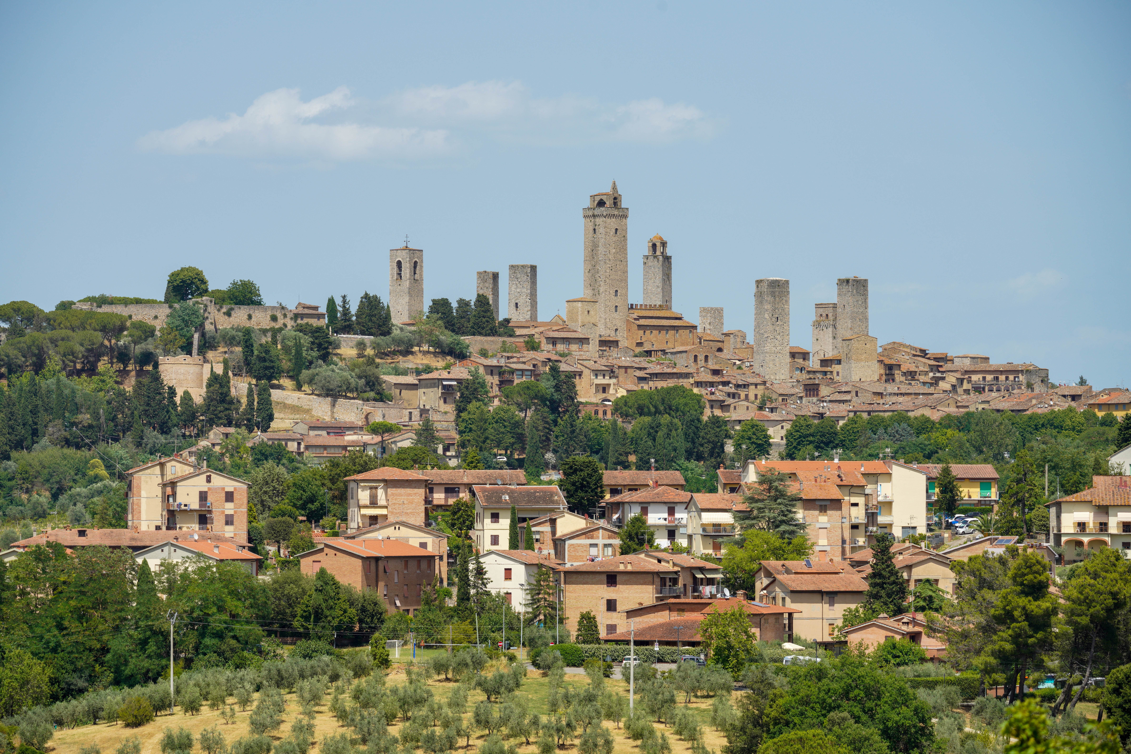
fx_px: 5746
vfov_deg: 7.5
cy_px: 377
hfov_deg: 11.2
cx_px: 566
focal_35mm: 183
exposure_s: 1/250
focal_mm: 182.9
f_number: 9
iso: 100
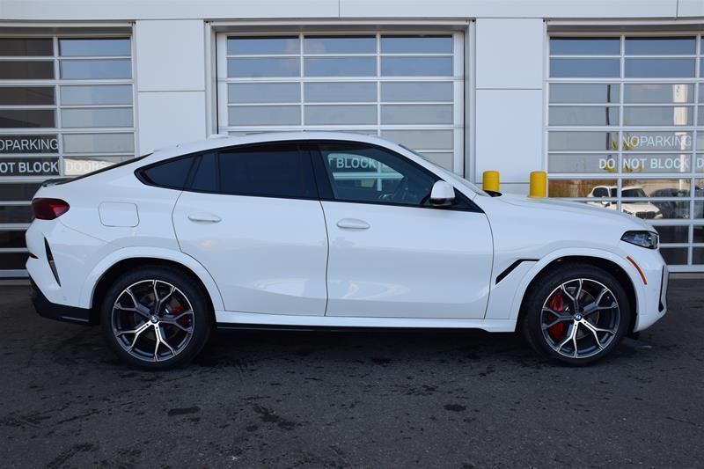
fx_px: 645
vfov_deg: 40.0
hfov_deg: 57.2
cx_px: 352
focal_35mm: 33
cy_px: 234
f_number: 10
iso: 400
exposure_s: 1/200
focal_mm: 22
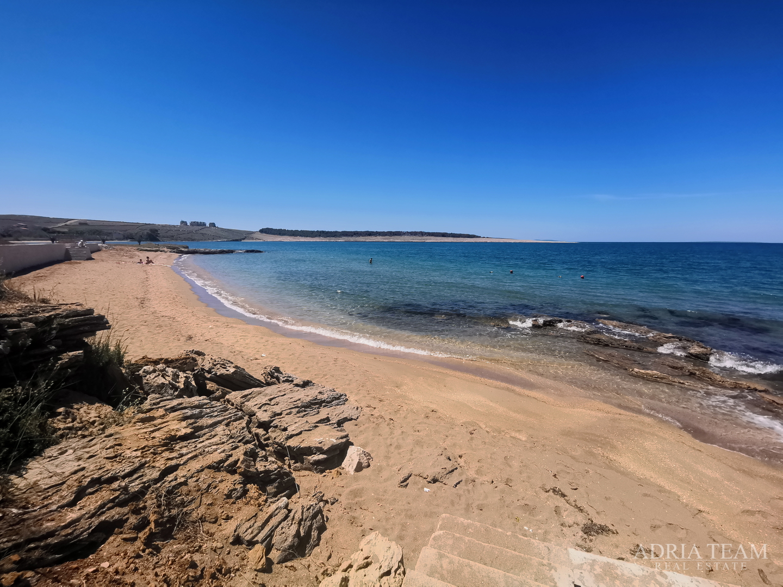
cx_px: 392
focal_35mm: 16
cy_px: 294
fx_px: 362
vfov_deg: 78.1
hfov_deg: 94.5
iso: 50
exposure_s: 1/2012
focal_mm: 2.35
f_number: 2.2
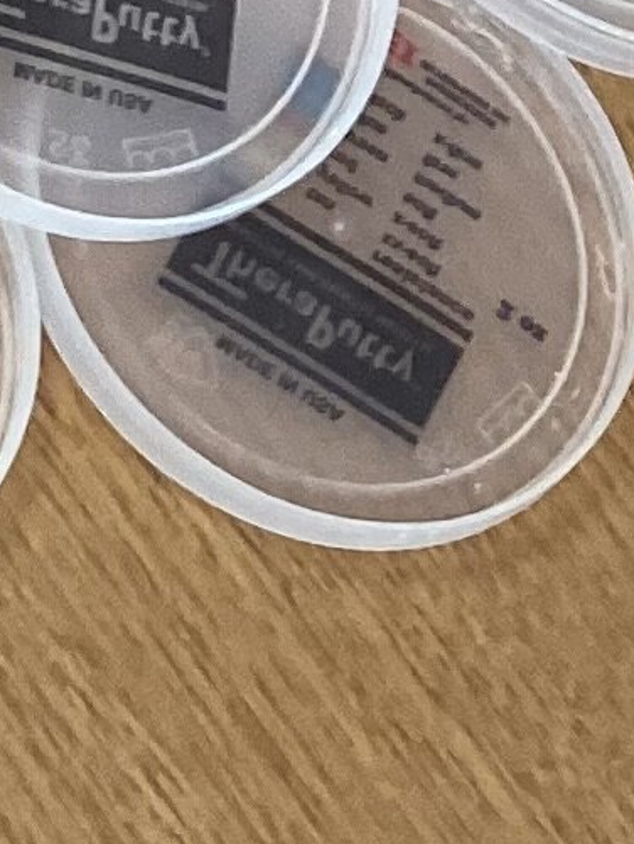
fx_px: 4931
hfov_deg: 7.3
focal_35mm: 202
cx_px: 878
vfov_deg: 9.8
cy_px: 595
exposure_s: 1/50
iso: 125
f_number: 2.4
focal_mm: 3.3
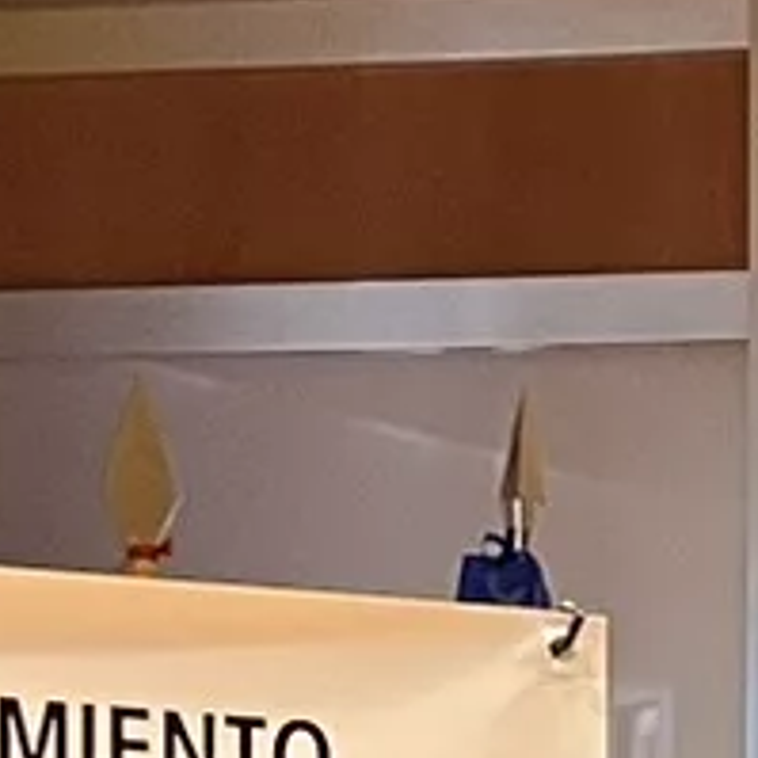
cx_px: 2762
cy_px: 1756
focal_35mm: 236
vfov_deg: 7.0
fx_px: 5847
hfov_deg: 6.4
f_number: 1.6
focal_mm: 5.1
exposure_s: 1/50
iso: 64
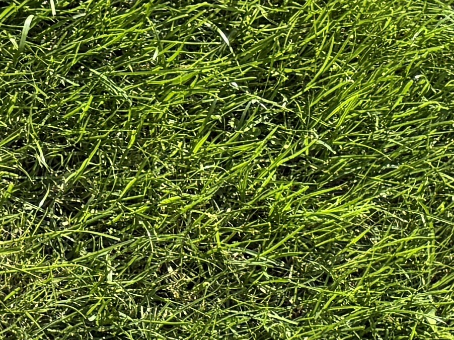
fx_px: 1993
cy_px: -398
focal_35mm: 152
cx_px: -946
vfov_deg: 9.0
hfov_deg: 9.7
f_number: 1.78
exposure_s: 1/2110
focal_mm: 6.76
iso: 100
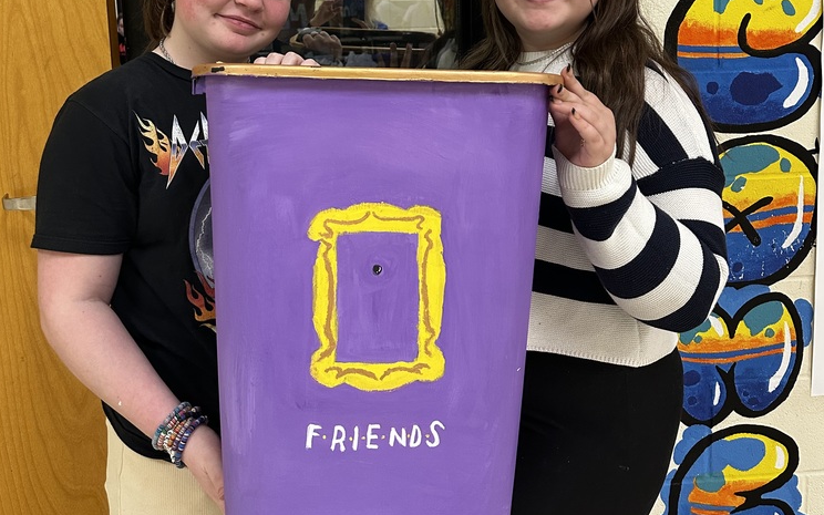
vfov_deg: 35.2
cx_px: 410
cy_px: 110
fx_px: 786
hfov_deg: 55.3
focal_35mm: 35
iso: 320
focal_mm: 6.86
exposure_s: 1/60
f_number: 1.78
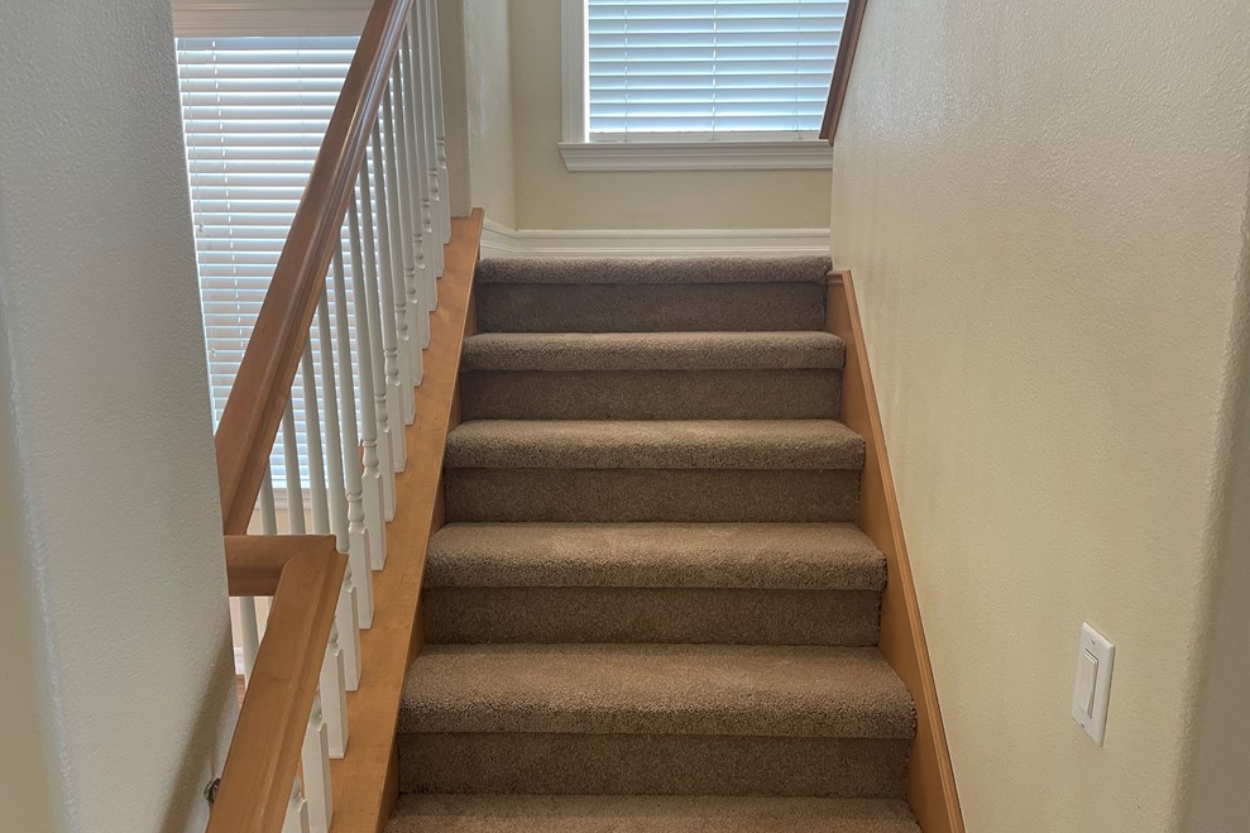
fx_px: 972
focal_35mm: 28
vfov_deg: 46.2
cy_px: 478
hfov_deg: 65.5
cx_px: 604
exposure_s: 1/60
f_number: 1.6
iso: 160
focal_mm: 4.2
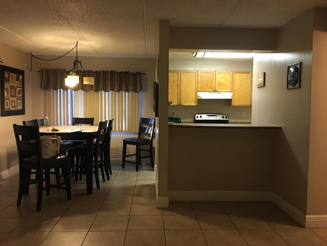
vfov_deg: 48.2
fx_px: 274
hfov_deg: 61.7
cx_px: 164
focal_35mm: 29
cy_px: 123
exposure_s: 1/15
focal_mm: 4.15
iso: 80
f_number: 2.2
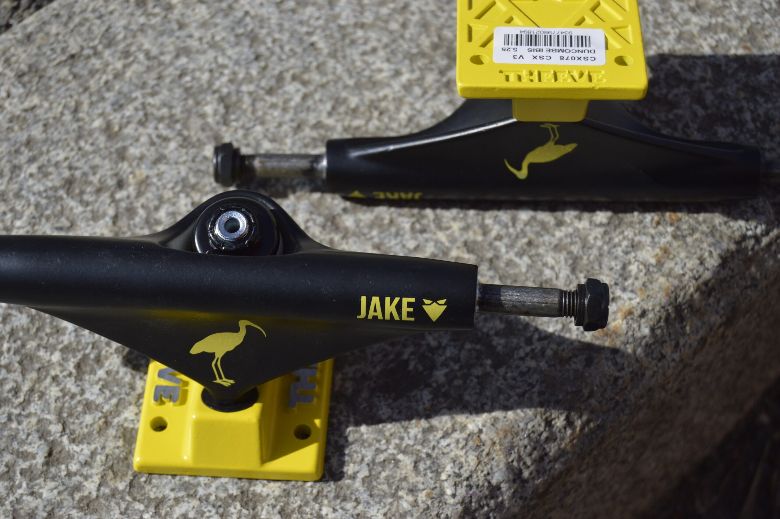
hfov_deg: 24.6
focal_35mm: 82
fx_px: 1786
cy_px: 260
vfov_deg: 16.5
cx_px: 390
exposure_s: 1/1600
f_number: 6.3
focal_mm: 55
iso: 400
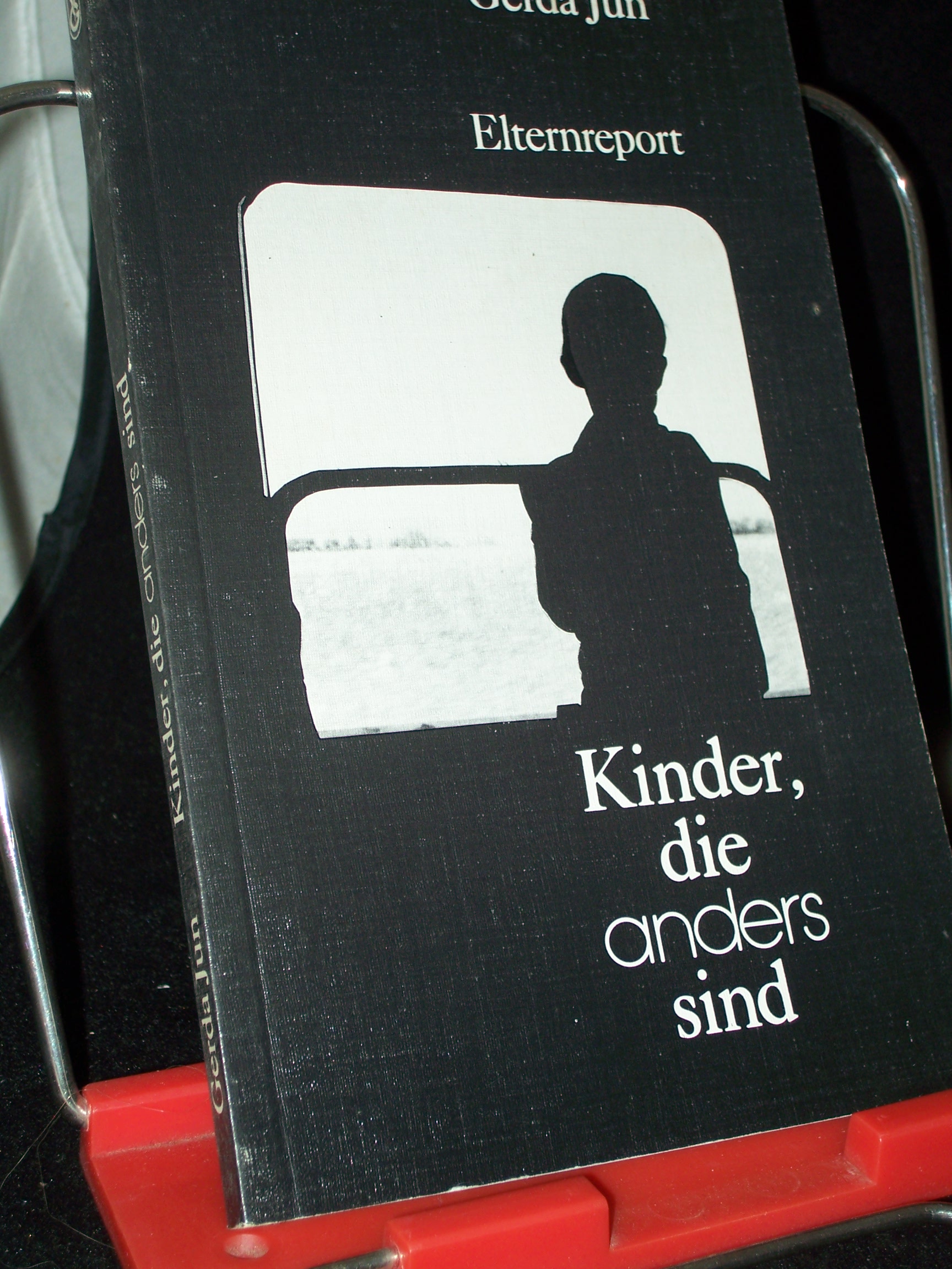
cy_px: 634
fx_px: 2420
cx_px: 476
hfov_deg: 22.3
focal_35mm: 66
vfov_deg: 29.4
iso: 80
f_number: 3.6
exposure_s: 1/80
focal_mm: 11
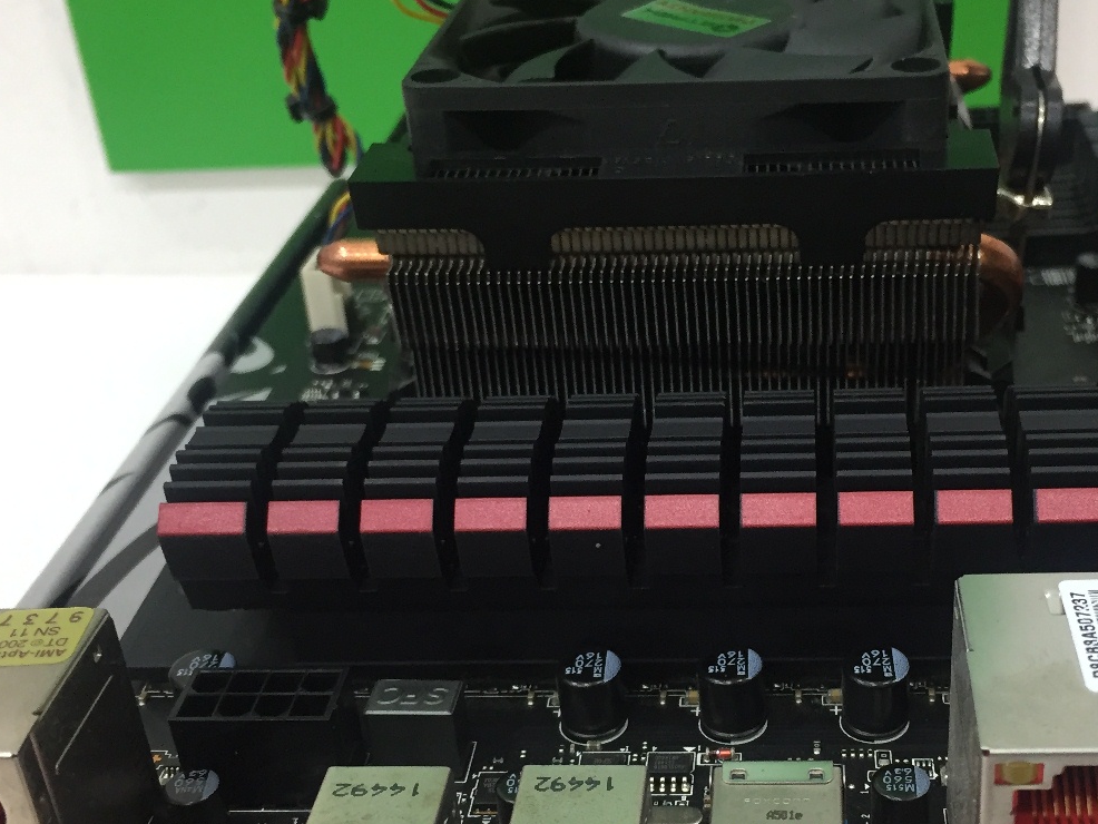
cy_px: 539
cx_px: 697
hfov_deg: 39.3
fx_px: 1523
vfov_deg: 30.1
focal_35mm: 48
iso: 125
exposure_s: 1/33
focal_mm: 4.15
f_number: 2.2
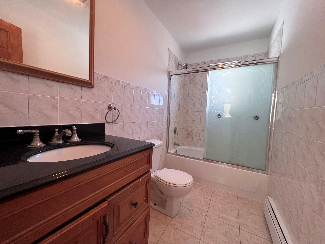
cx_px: 162
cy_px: 122
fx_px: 122
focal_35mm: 13
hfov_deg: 106.2
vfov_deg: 89.9
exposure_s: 1/120
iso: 100
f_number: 1.8
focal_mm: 1.57
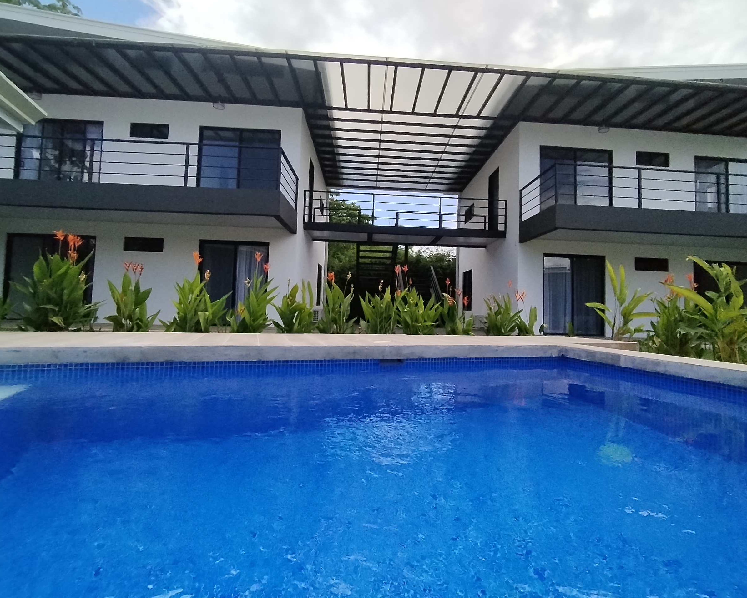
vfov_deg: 73.8
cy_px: 296
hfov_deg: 86.2
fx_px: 398
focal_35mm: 18
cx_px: 398
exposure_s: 1/4568
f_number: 2.2
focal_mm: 1.42
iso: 100
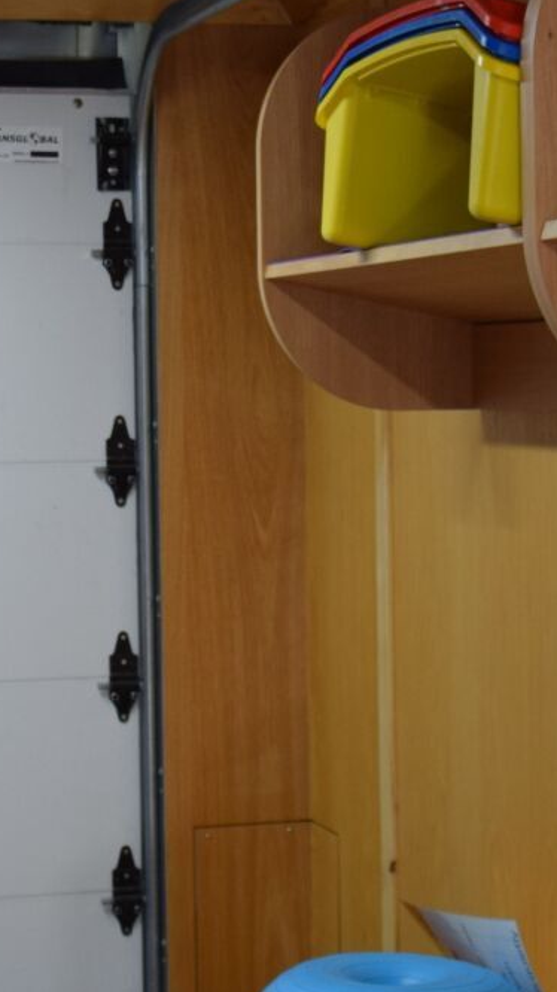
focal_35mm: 87
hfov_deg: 13.8
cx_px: 124
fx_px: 2297
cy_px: 503
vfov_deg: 24.4
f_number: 4
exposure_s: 1/60.2
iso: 400
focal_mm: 21
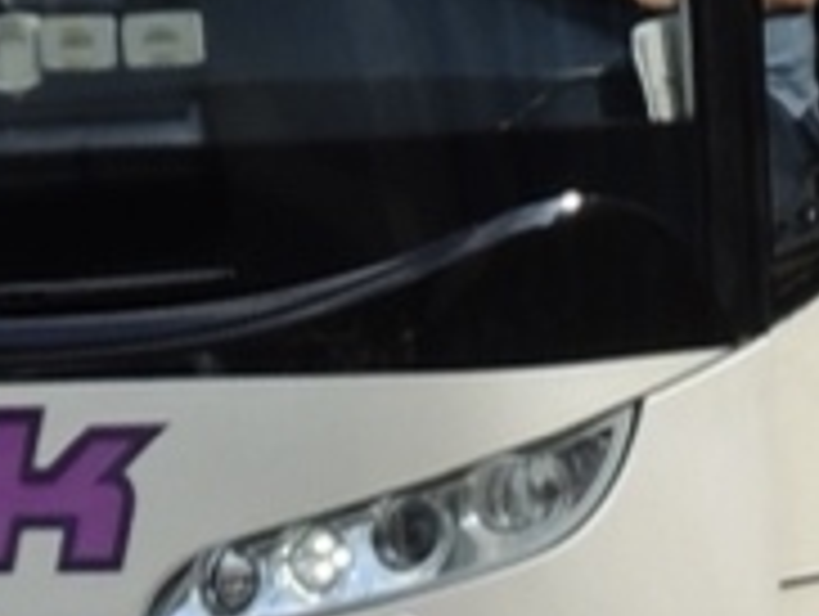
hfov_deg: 7.1
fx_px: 6491
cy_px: -767
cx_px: 1134
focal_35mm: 274
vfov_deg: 5.3
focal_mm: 6.2
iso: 100
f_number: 3.3
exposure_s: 1/500
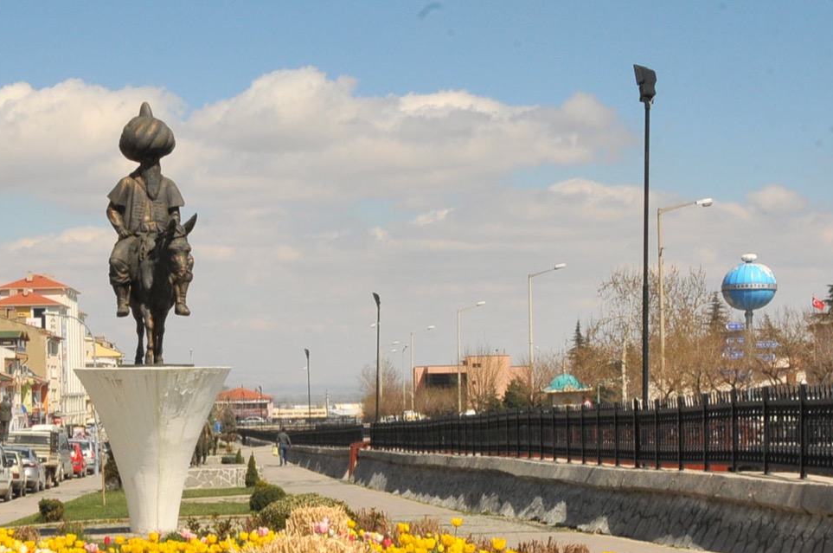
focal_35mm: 87
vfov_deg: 15.5
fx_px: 2009
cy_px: 503
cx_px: 143
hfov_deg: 23.0
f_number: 25
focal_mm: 31
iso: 640
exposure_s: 1/320
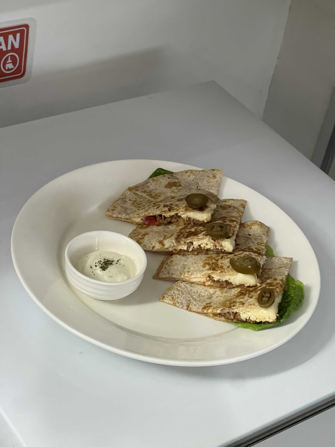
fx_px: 994
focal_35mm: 77
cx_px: 168
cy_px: 224
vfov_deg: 25.3
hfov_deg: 19.1
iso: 500
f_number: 2.8
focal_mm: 9
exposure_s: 1/60
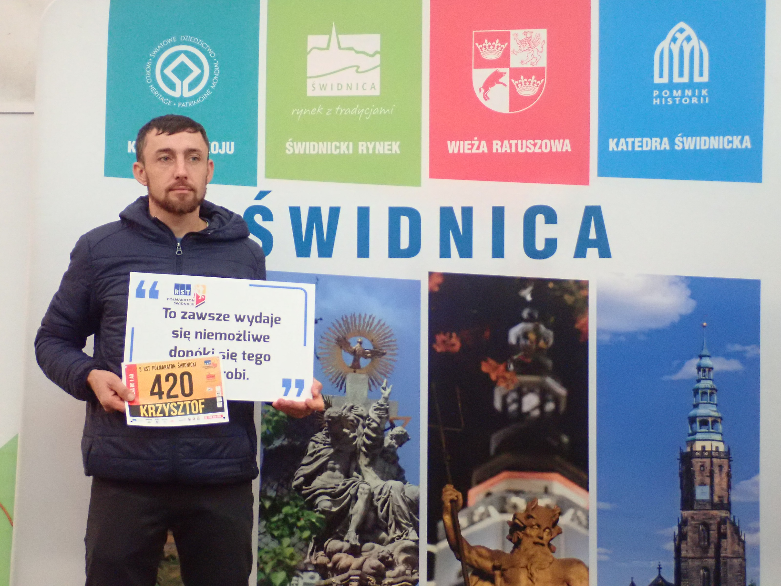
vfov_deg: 29.7
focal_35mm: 49
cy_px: 293
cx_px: 390
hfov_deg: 38.9
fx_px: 1106
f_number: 3.2
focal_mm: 8.99
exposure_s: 1/250
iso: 1600
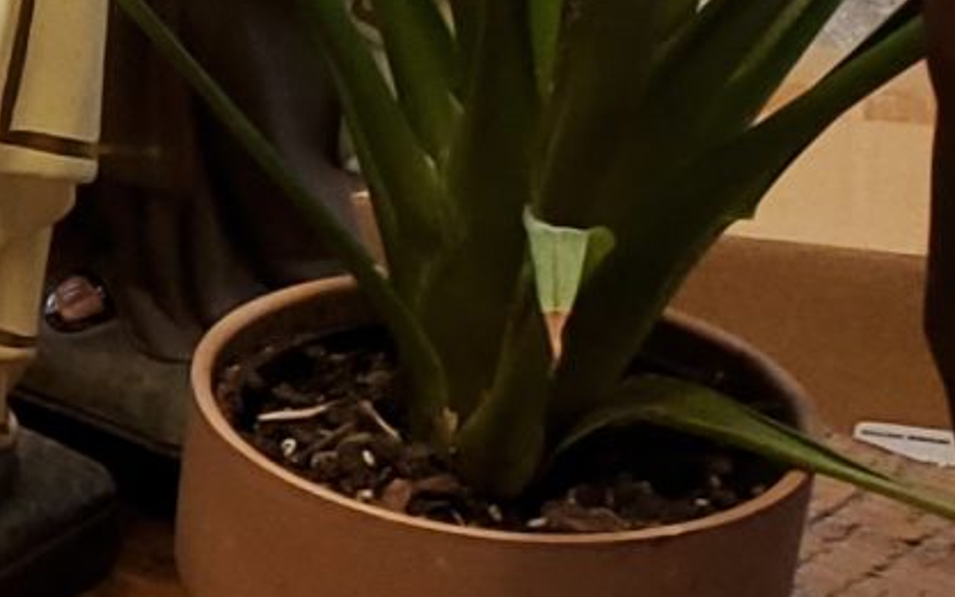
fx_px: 4400
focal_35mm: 169
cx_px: -1548
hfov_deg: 10.3
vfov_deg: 7.8
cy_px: 389
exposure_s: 1/59
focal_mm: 4.3
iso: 200
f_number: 2.4
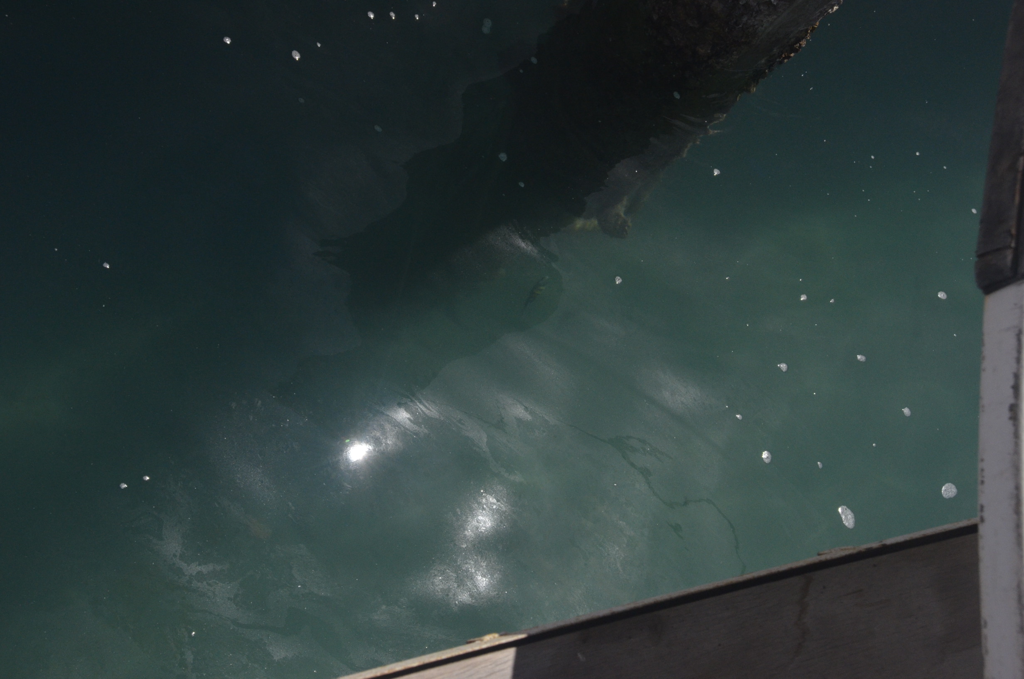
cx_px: 512
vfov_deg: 25.6
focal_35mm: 52
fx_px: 1490
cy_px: 340
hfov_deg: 37.9
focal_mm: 35
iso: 1000
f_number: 14
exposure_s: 1/800
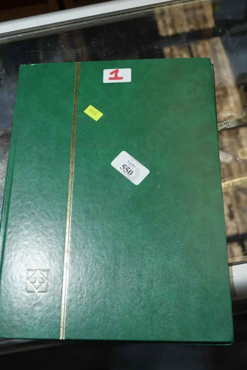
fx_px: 411
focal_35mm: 40
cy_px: 185
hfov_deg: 33.4
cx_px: 121
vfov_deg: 48.5
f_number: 4.1
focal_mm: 19
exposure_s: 1/80
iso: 200
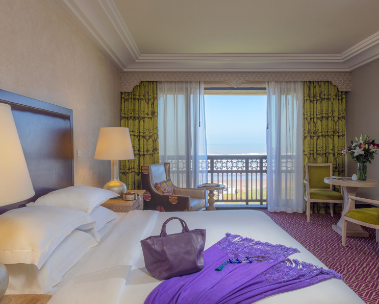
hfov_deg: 68.0
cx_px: 200
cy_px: 152
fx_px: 281
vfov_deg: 56.8
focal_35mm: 25
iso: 100
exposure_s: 1/40
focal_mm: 22
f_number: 13
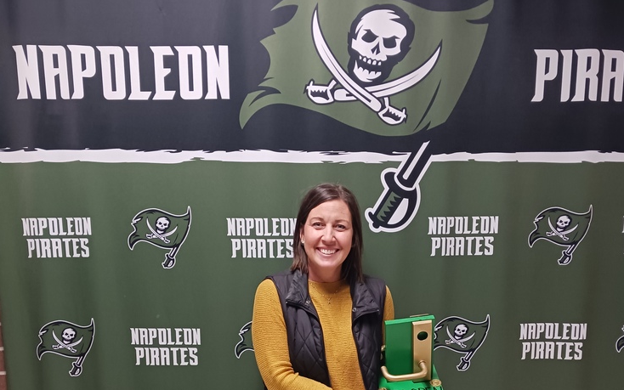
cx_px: 317
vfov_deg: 31.2
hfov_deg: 50.4
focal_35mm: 39
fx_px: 663
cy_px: 356
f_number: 1.8
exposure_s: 1/20
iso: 500
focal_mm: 4
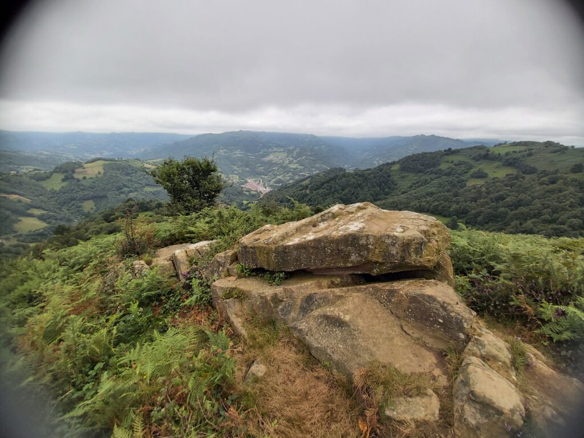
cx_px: 292
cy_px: 219
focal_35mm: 12
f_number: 2.2
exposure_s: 1/464
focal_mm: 1.42
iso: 40
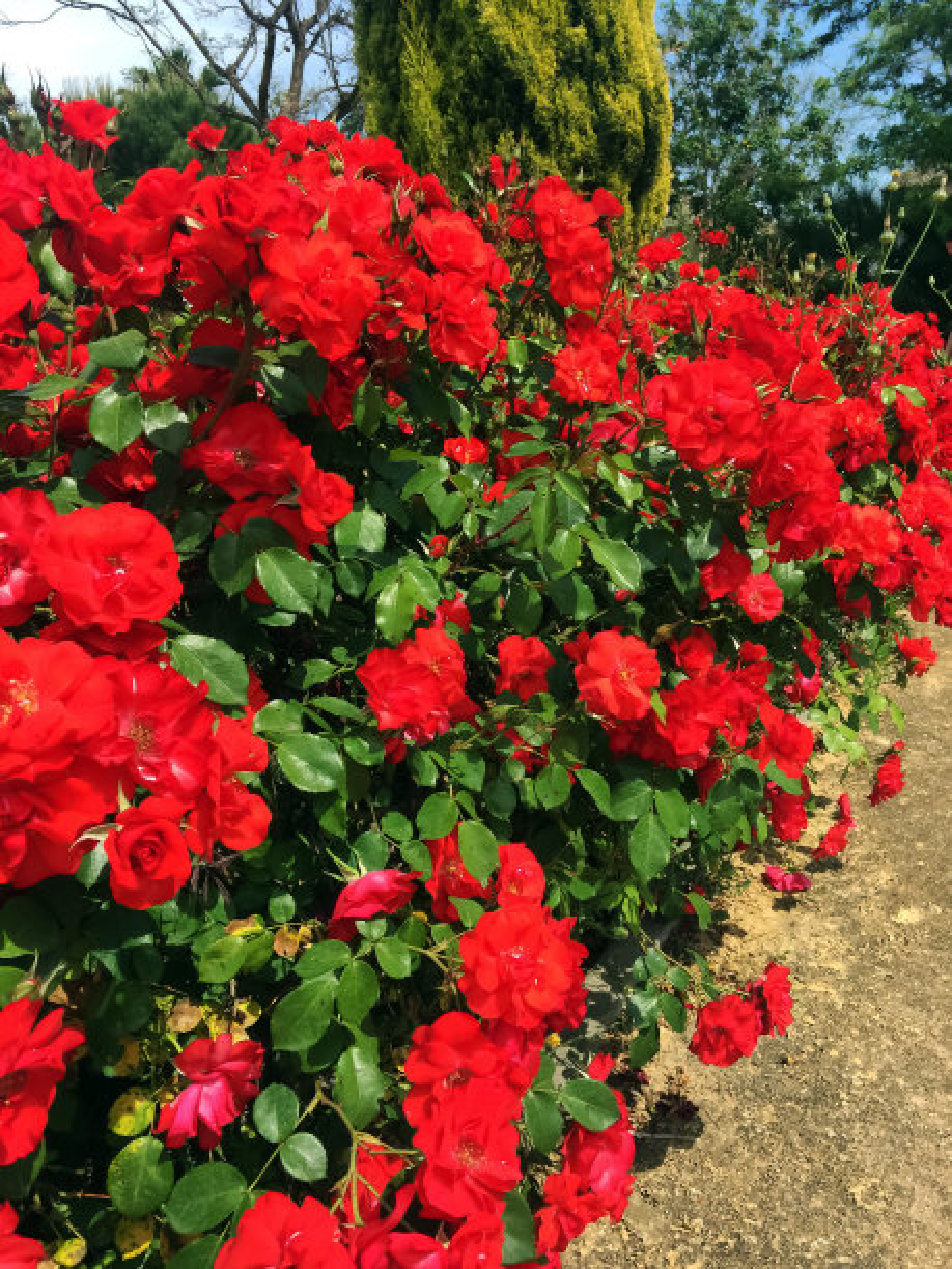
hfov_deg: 48.2
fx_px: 1063
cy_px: 634
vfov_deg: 61.7
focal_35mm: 29
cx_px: 476
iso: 32
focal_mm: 4.15
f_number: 2.2
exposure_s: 1/989
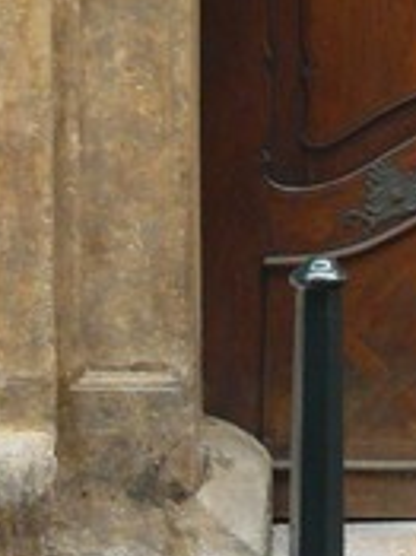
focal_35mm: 202
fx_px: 3241
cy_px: -445
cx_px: 594
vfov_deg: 9.3
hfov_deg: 7.2
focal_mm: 10
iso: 200
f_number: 3.2
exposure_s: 1/60
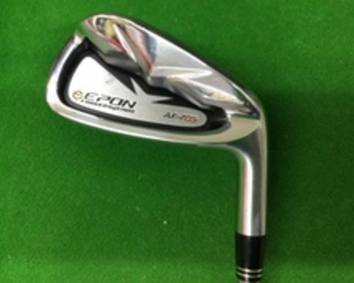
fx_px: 346
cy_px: 142
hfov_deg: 54.2
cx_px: 167
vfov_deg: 44.5
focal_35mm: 33
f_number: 2.4
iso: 100
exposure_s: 1/30
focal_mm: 3.3
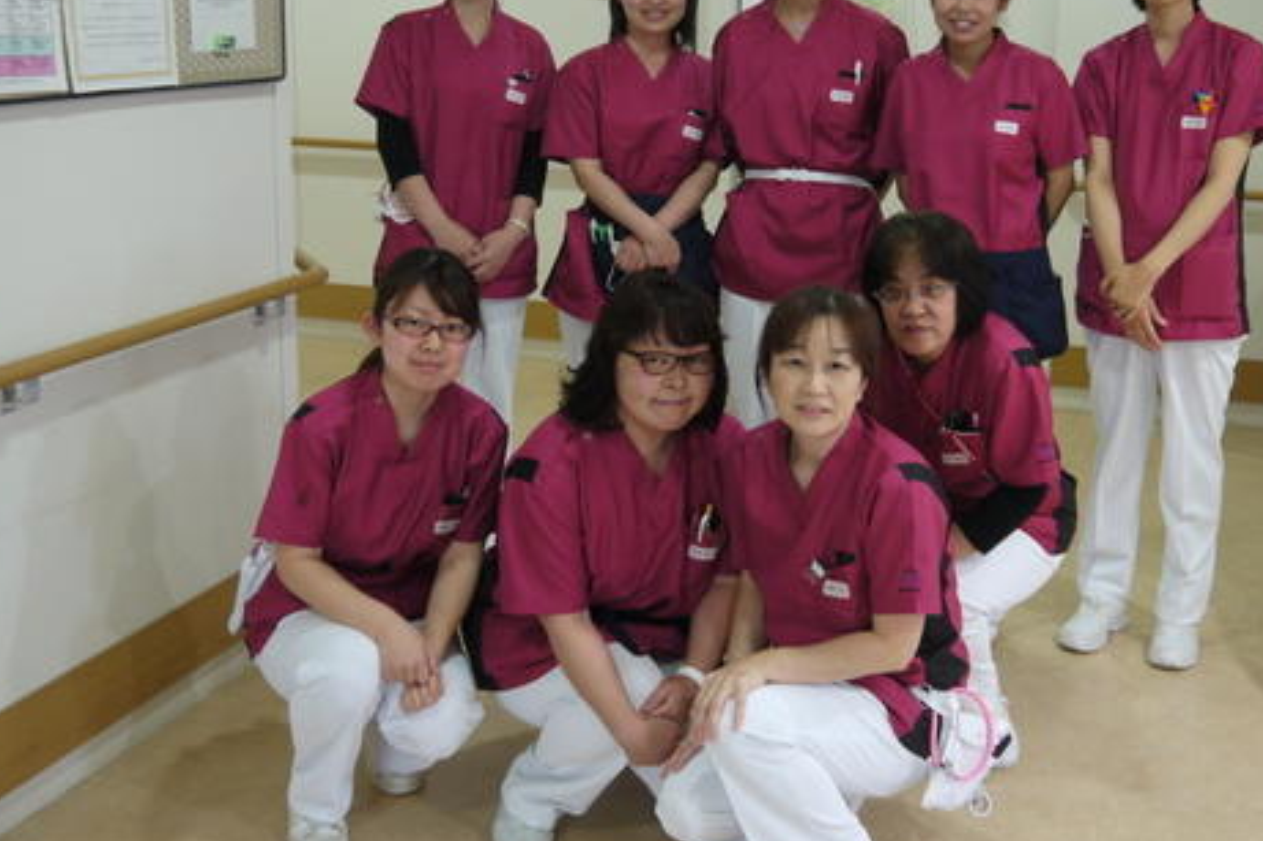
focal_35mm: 46
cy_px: 288
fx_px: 1613
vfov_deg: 29.0
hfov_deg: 42.6
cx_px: 734
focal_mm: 17
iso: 400
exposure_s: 1/25
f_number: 4
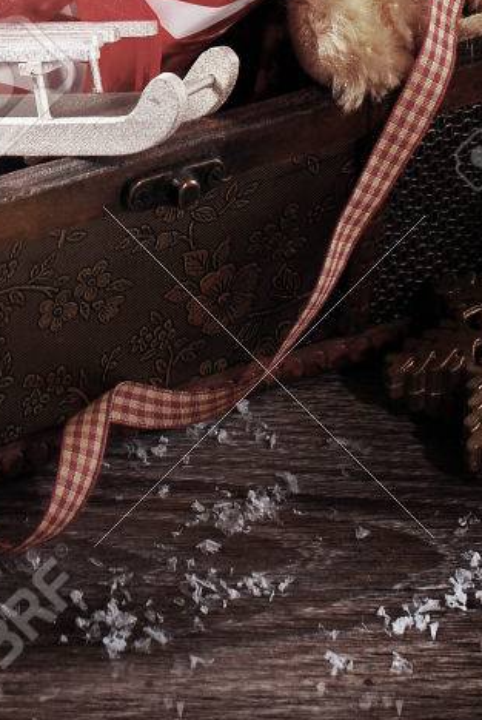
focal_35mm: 167
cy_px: -202
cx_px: -66
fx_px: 3341
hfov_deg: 8.2
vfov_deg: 12.0
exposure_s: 1/125
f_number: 7.1
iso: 125
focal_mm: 40
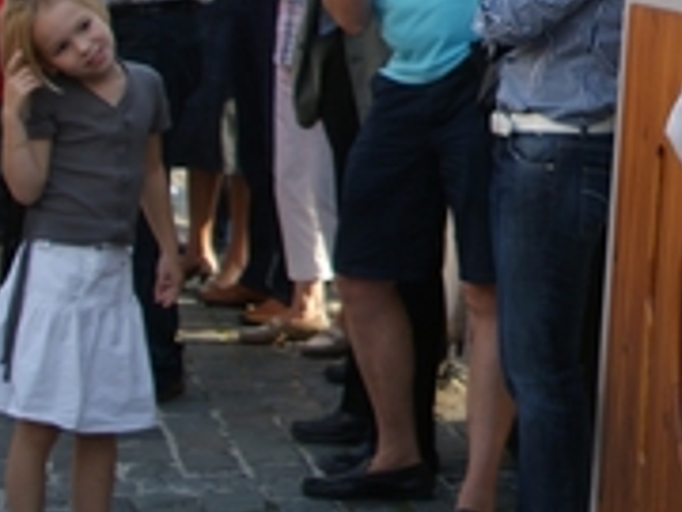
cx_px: 1065
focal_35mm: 135
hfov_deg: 13.6
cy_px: -220
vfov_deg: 10.6
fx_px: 2660
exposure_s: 1/160
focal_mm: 28
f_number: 4
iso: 100
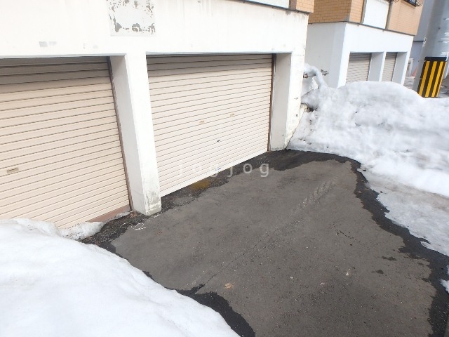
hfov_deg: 79.0
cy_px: 168
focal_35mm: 21
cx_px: 224
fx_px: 272
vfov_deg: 63.4
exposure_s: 1/800
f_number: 3.5
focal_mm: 3.7
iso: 125
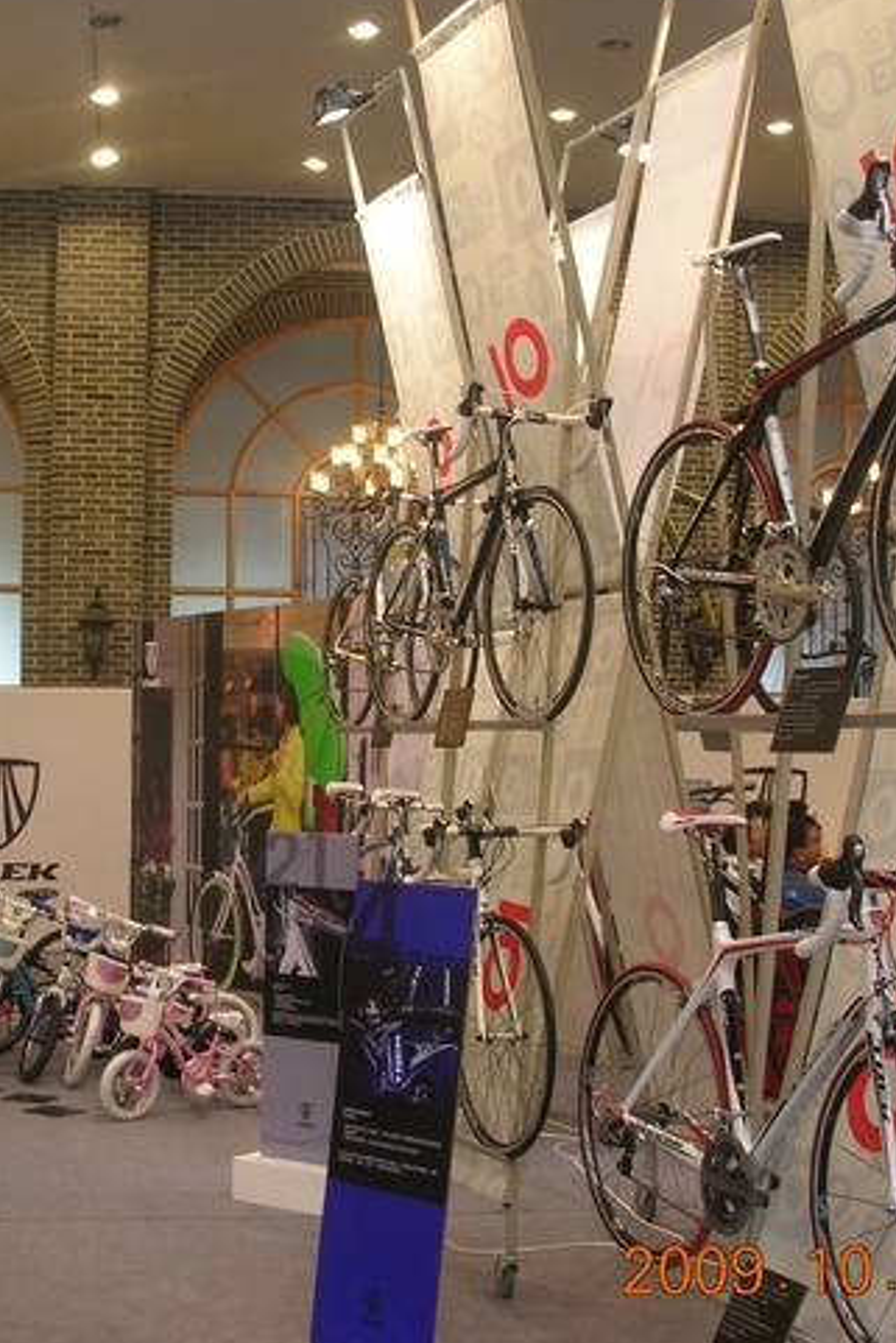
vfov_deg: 37.5
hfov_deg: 25.5
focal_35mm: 53
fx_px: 1977
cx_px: 341
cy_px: 691
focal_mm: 5.8
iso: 50
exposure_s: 1/9.5
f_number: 3
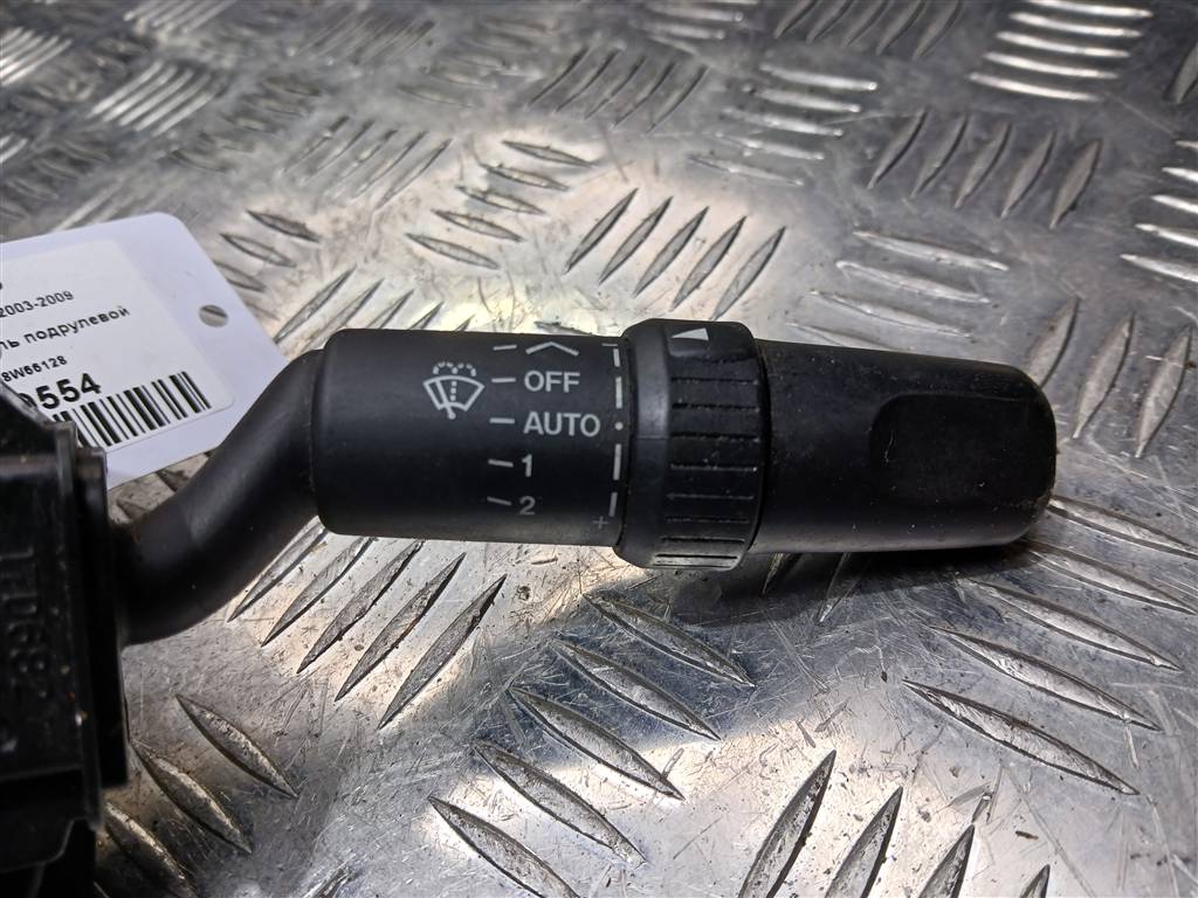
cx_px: 599
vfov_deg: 53.1
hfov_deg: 67.3
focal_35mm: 26
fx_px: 900
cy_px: 449
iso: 32
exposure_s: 1/100
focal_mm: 3.98
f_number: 1.8
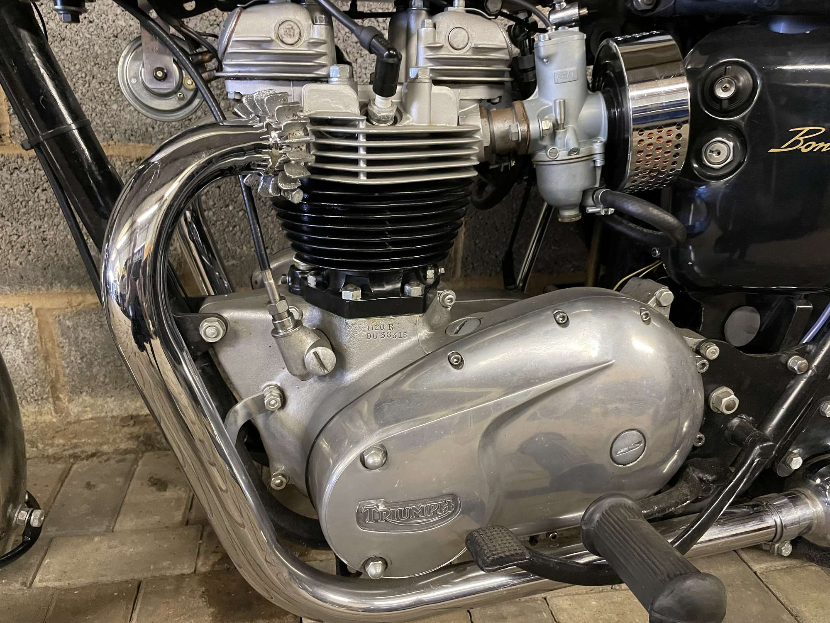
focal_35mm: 26
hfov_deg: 67.3
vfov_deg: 53.1
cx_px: 415
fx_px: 623
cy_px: 312
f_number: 1.6
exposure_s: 1/33
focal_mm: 4.2
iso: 640
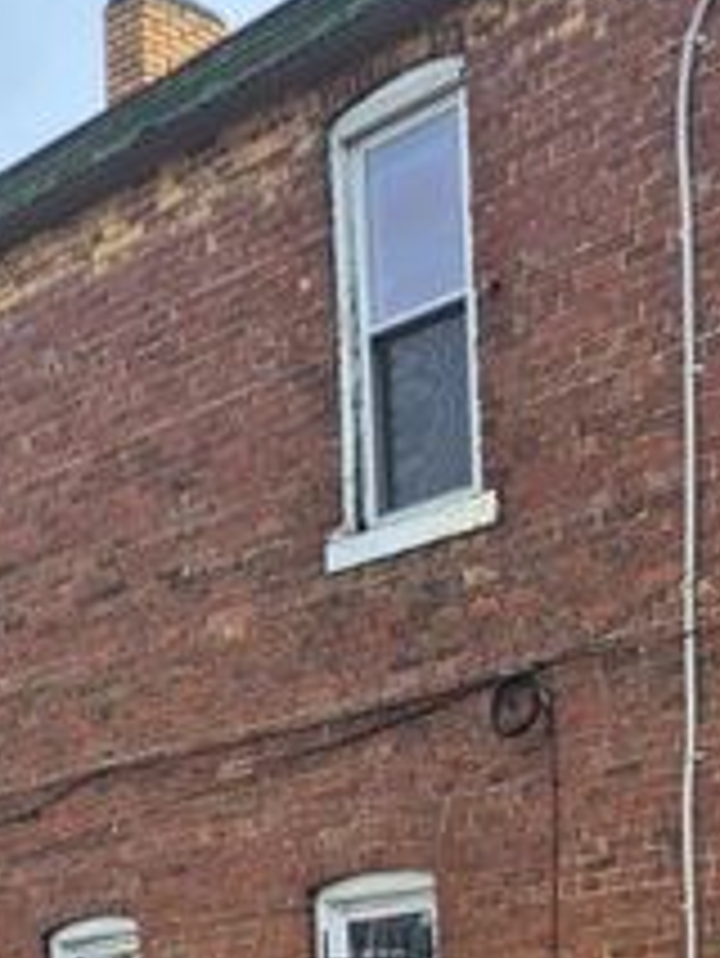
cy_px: 1361
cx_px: 441
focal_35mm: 72
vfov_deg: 22.9
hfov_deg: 20.4
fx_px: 1995
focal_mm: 5.4
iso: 25
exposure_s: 1/632
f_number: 1.8
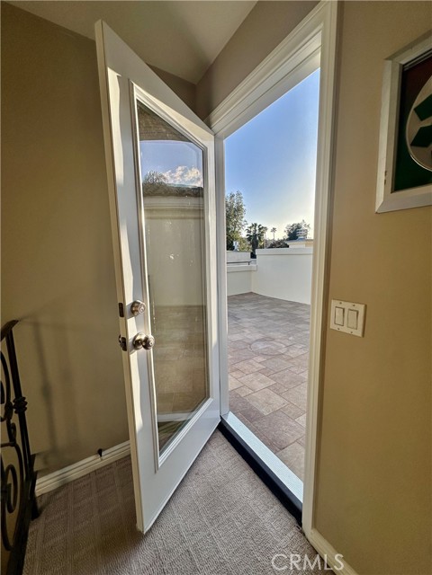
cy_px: 288
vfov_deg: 102.1
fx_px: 233
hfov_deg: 85.7
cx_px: 216
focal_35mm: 14
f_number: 2.2
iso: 40
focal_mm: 2.22
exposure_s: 1/629
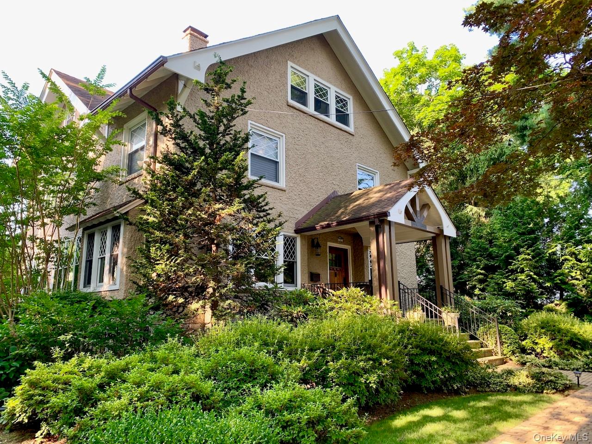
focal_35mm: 26
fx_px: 445
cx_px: 296
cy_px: 222
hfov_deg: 67.3
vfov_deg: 53.1
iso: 50
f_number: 1.8
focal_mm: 4.25
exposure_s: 1/121
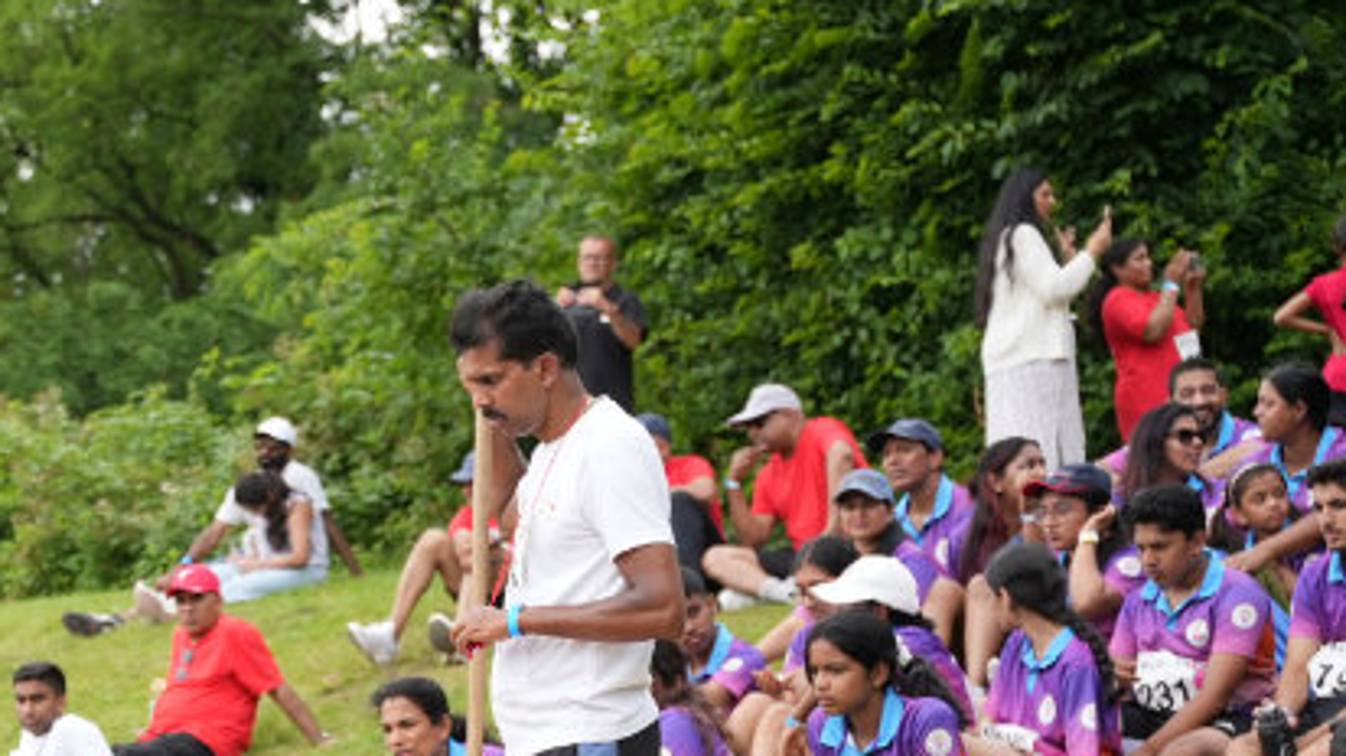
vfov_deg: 10.3
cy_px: 820
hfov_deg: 17.7
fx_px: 4141
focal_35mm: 116
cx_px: -228
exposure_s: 1/1250
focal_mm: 44.8
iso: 250
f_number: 2.8
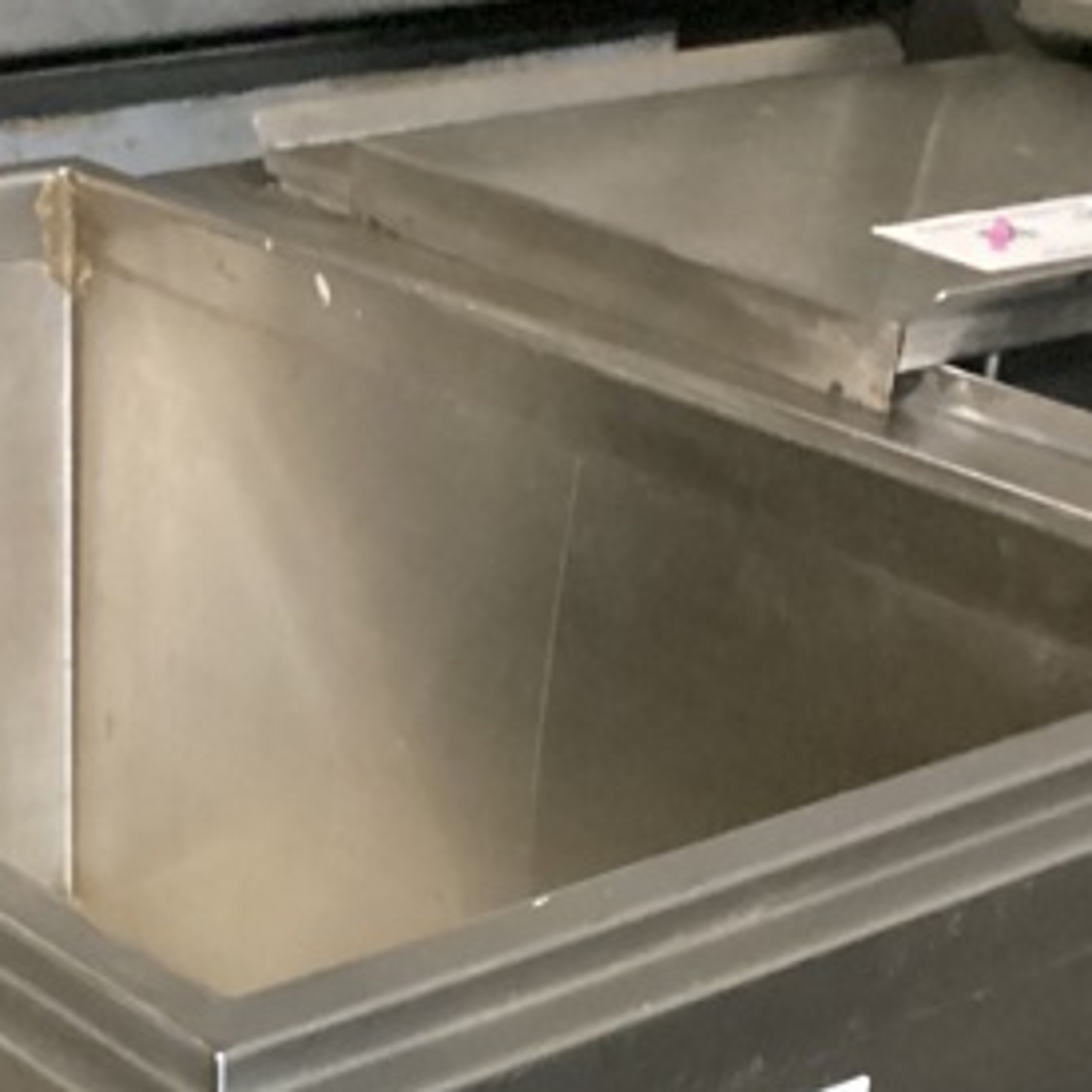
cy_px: 1574
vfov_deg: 19.1
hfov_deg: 21.2
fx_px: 2891
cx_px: 302
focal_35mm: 81
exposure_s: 1/20
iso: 800
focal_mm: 3.3
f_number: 2.4
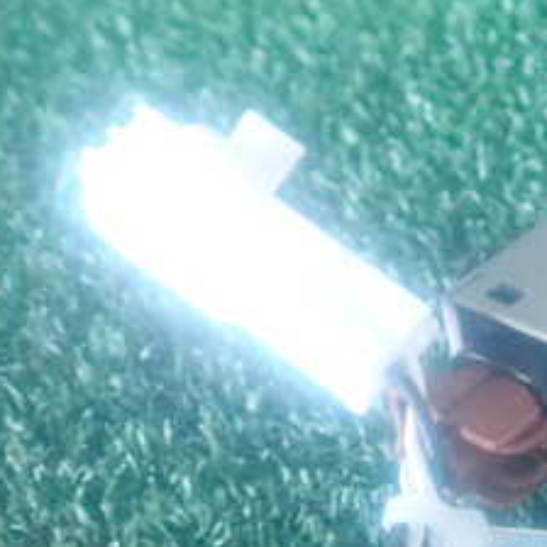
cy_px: 486
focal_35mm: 71
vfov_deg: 23.7
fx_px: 1269
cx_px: 662
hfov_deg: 22.4
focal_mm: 5.5
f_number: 2.3
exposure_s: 1/20
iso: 1600
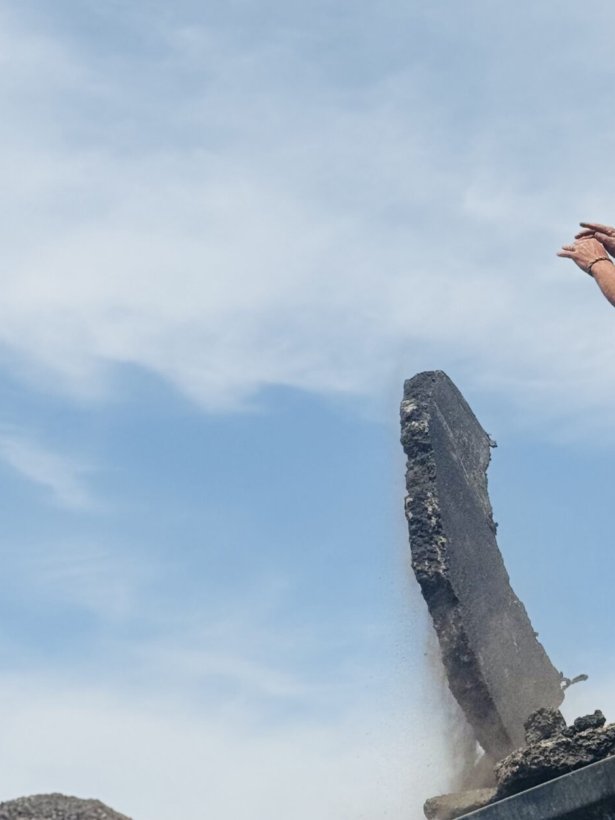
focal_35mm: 98
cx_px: 610
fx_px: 2322
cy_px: 671
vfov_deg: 19.8
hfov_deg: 14.8
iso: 64
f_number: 1.78
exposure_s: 1/6410
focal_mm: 6.76
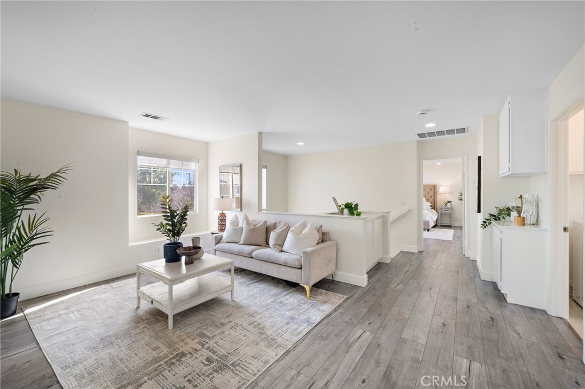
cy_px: 194
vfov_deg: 81.2
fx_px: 227
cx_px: 292
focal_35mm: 14
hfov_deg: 104.3
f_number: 14
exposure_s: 1/30
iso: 5000
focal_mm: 14
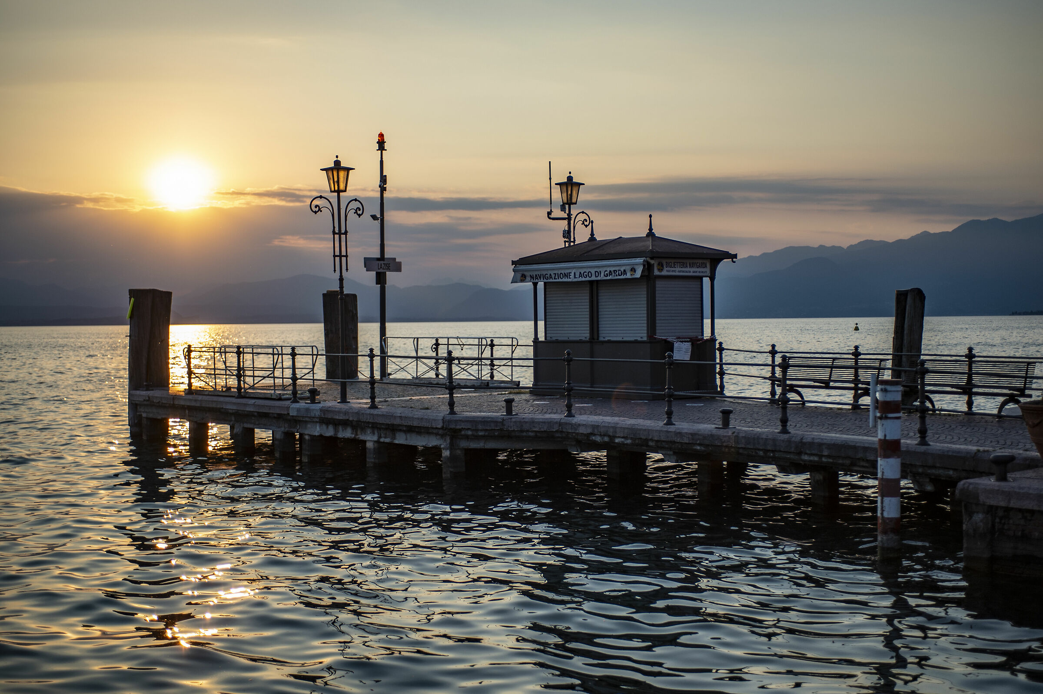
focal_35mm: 45
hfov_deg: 43.6
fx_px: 1303
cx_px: 522
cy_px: 347
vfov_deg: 29.8
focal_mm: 45
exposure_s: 1/3200
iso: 200
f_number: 2.8
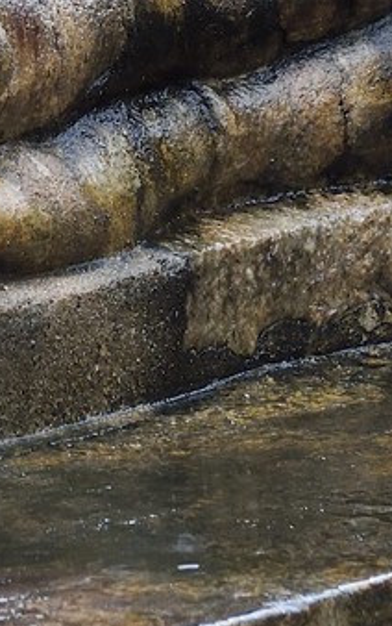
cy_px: -607
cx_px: -61
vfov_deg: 6.1
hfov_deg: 3.9
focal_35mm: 337
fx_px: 5746
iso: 1600
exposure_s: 1/125
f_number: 6.3
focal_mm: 70
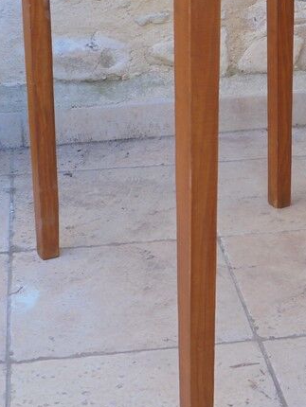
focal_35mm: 90
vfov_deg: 21.4
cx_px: 269
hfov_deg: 16.2
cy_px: 65
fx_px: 1060
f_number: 4.5
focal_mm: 7.8
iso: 100
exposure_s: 1/30
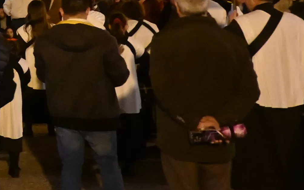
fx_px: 1119
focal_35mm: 135
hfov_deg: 13.2
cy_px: -68
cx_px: -322
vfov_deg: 9.5
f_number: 3.5
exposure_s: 1/40
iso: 3200
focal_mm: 16
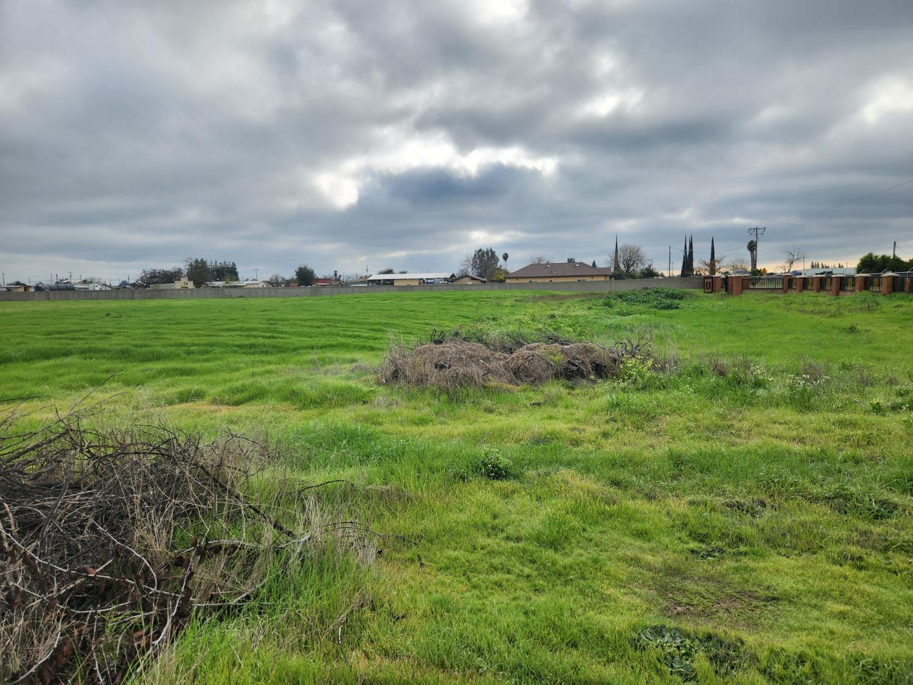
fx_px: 607
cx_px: 456
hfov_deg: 73.9
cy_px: 342
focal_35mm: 23
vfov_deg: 58.9
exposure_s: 1/1967
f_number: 1.8
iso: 20
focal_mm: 5.4
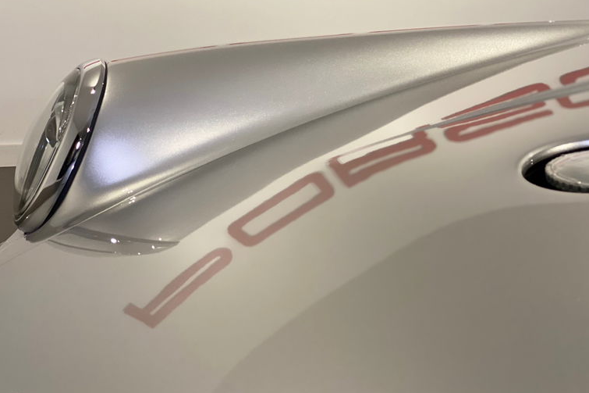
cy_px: 183
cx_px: 299
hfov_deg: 36.3
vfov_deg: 24.6
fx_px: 900
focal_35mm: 55
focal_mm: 6
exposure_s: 1/33
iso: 125
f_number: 2
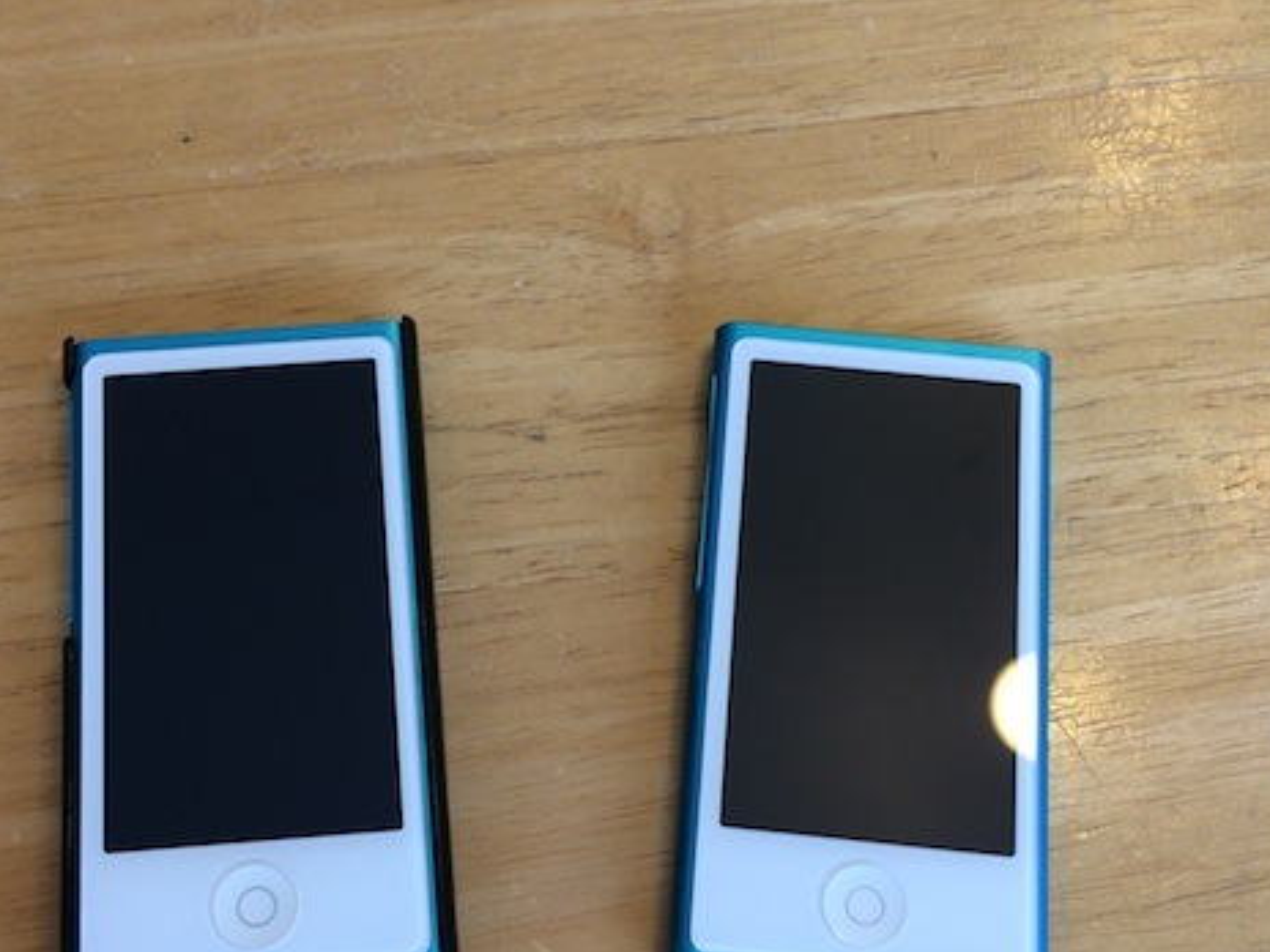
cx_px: 515
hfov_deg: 46.6
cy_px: 651
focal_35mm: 40
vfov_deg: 35.5
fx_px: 1468
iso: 50
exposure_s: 1/60
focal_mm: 4.15
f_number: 2.2
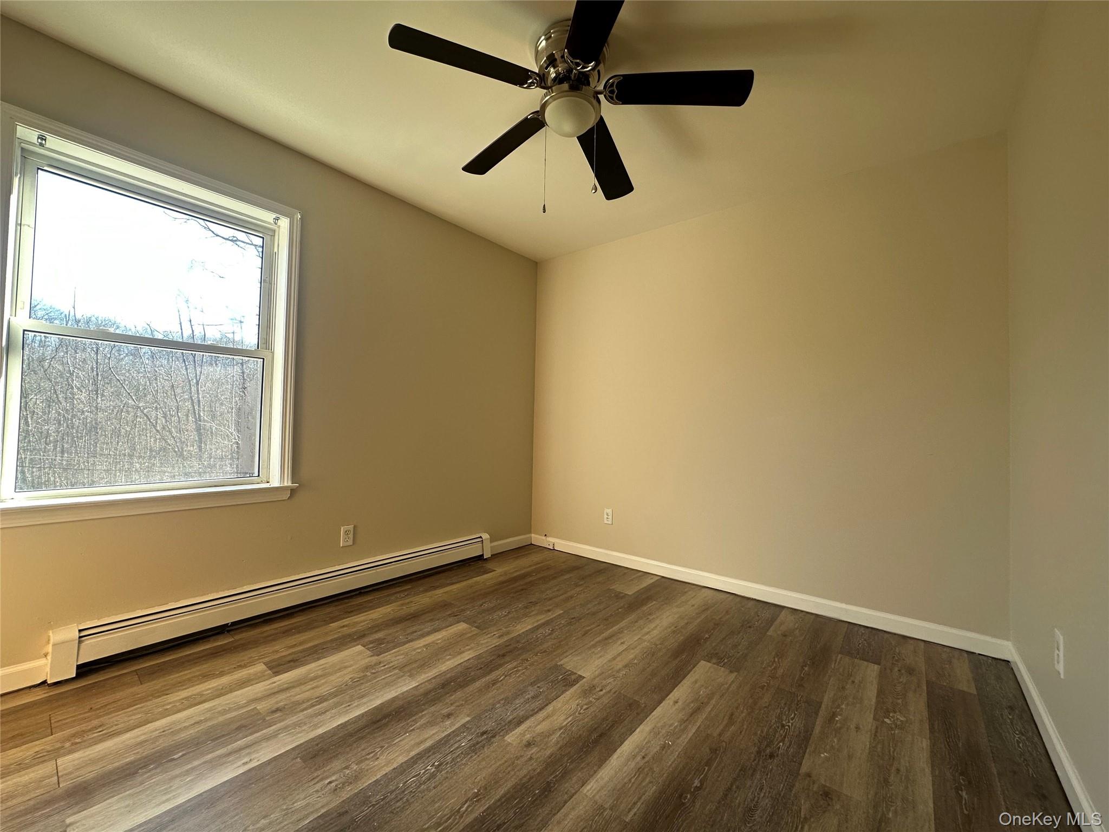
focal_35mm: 14
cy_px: 416
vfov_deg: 85.7
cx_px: 554
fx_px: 449
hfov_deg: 102.1
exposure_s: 1/99
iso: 80
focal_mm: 2.22
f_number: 2.2
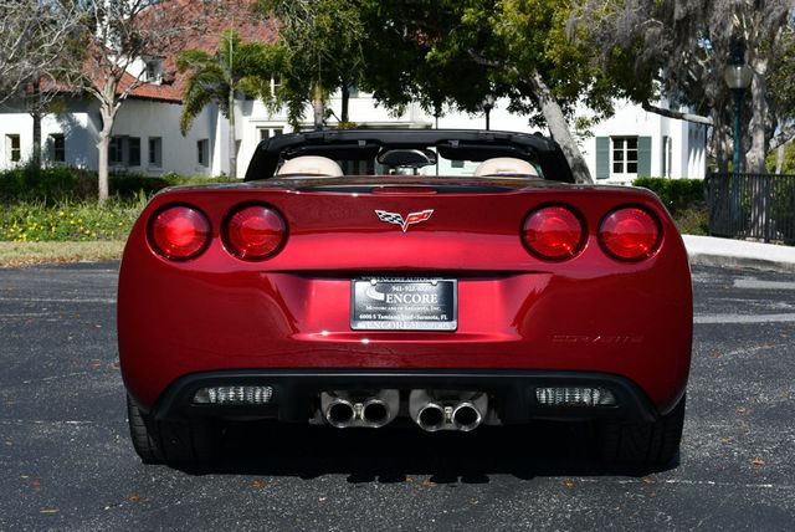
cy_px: 266
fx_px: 1591
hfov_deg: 28.0
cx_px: 398
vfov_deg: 19.0
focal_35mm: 72
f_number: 9
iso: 100
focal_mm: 36
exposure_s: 1/320
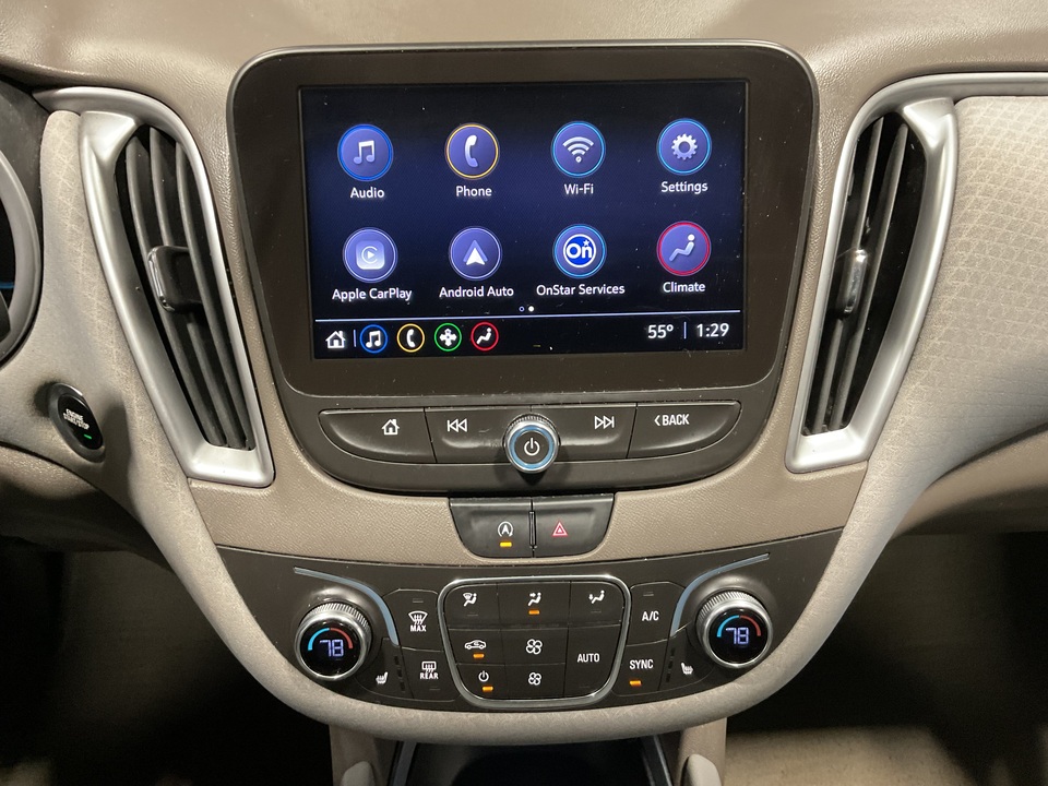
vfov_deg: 48.2
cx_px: 524
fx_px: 878
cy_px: 393
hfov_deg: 61.7
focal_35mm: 29
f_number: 1.8
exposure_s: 1/40
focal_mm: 3
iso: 250
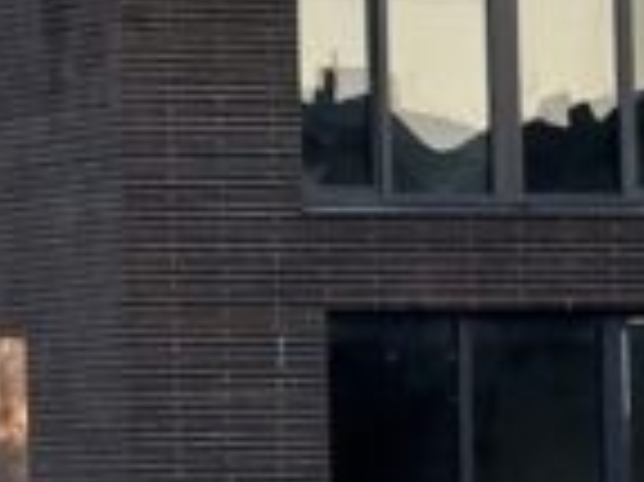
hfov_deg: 5.8
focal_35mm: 343
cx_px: 122
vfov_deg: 4.3
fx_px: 6376
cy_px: 216
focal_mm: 6.86
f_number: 1.78
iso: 64
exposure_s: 1/574
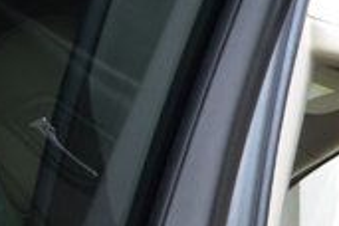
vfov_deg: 7.6
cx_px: 735
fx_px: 1525
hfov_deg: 11.2
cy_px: 634
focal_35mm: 162
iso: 400
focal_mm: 18
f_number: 7.1
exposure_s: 1/40
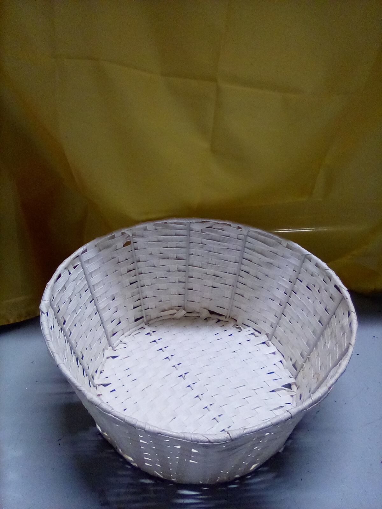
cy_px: 254
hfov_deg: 49.7
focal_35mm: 28
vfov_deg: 63.4
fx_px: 412
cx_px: 191
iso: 120
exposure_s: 1/25
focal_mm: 2.27
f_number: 2.2
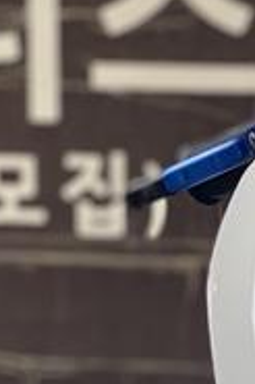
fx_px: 3992
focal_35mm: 375
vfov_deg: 5.3
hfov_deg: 3.6
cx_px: 721
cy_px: 1054
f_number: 2
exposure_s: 1/154
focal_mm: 6
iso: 20
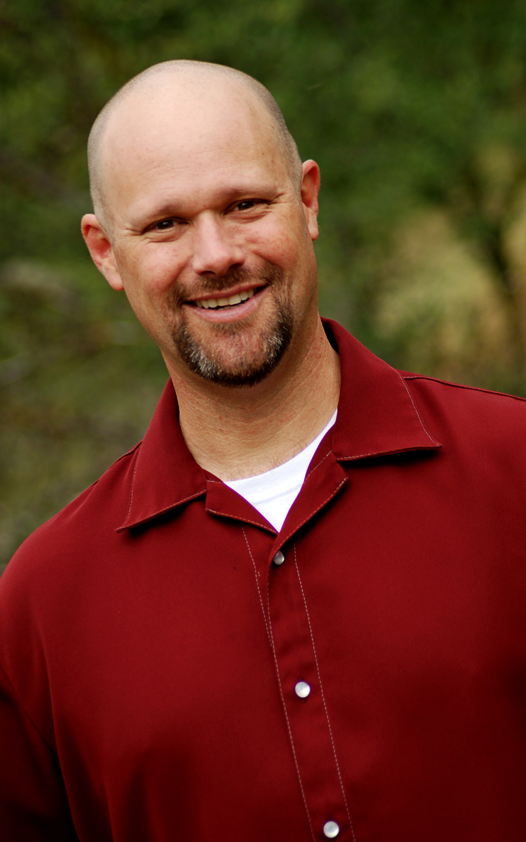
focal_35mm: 344
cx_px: 234
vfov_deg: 6.1
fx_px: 7889
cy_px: 407
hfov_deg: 3.8
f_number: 5
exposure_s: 1/160
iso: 100
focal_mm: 200
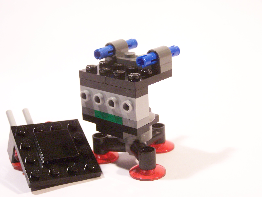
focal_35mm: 69
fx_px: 522
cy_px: 98
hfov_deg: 28.2
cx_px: 131
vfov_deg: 21.3
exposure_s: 1/45
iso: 400
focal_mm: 11.5
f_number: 3.2
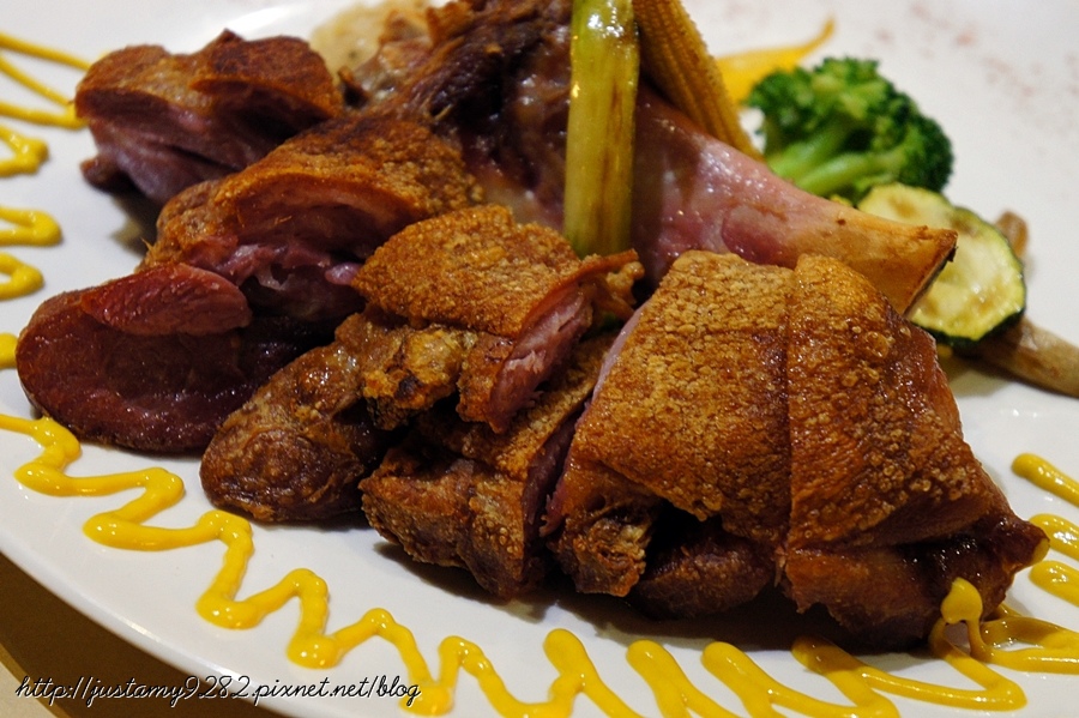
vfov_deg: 16.5
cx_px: 540
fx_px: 2471
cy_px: 359
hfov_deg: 24.6
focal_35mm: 82
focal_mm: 55
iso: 1600
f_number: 5.6
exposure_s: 1/8
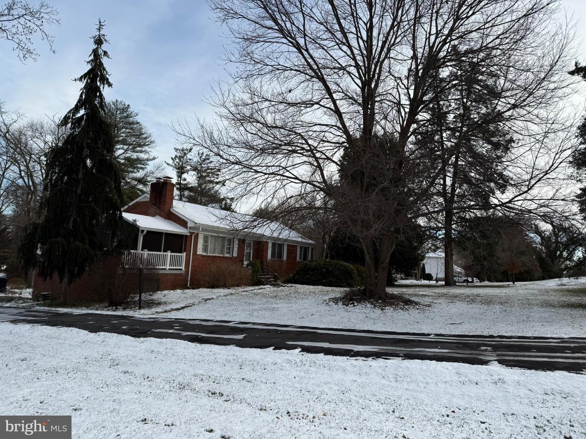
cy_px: 220
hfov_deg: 71.6
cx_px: 293
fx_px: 406
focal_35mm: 24
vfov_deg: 56.8
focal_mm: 6.76
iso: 80
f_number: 1.78
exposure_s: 1/2907
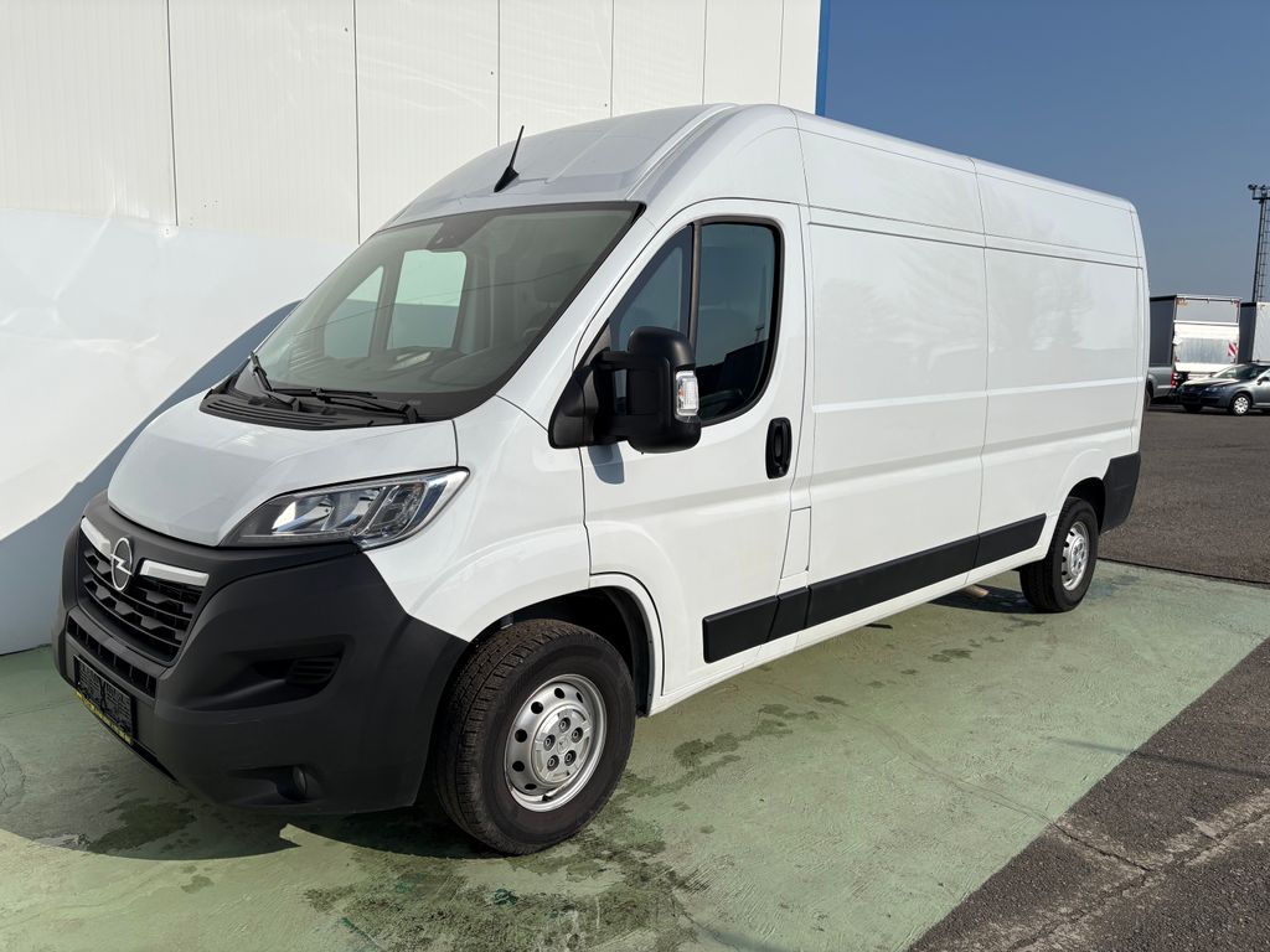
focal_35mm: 26
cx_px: 635
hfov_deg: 67.3
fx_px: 954
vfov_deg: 53.1
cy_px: 476
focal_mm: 5.96
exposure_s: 1/8850
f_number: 1.6
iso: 50
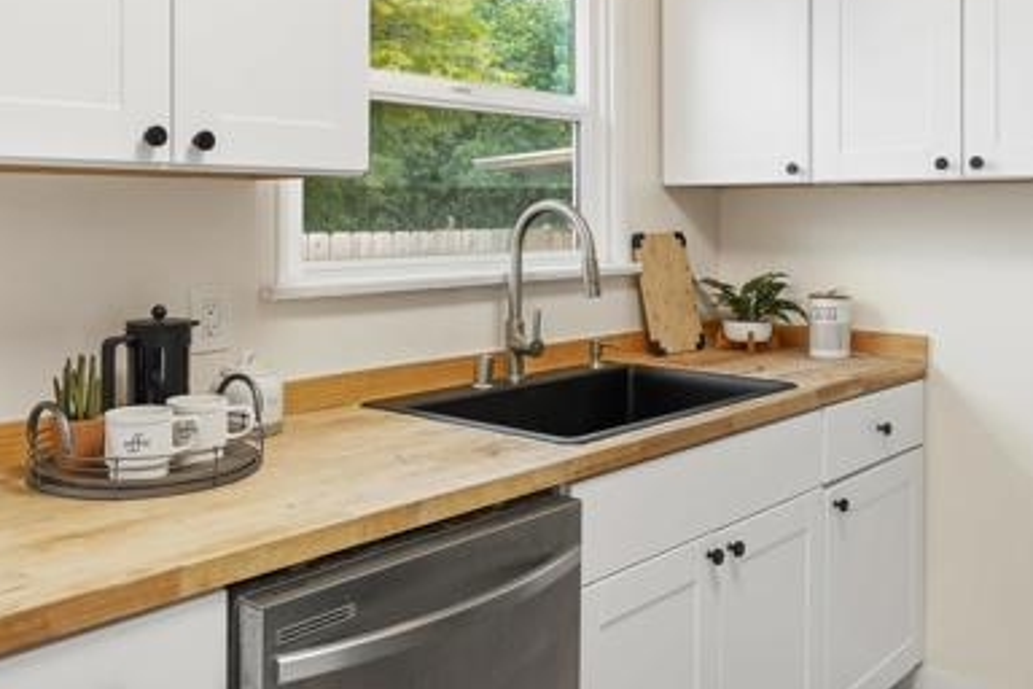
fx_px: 1038
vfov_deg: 36.4
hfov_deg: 52.9
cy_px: 231
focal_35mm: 36
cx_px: 514
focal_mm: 21.7
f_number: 11
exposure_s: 1/60
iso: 125
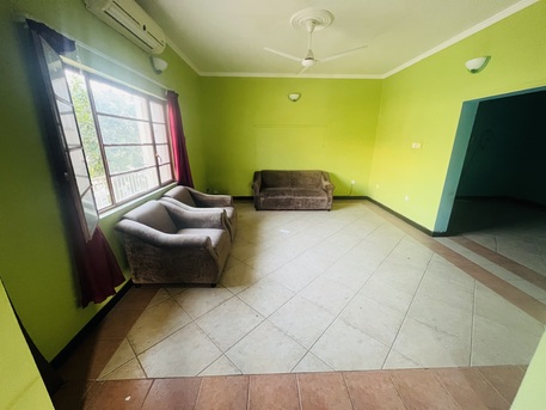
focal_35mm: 13
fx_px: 205
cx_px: 273
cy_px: 205
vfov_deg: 89.9
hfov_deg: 106.2
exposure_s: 1/60
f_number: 1.8
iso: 400
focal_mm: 1.57
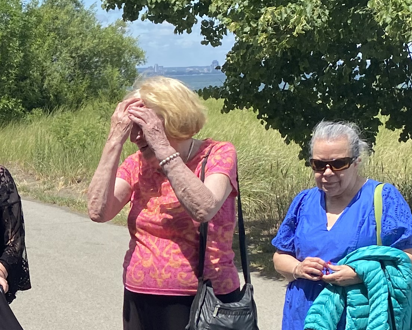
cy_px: 328
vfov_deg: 16.2
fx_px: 1134
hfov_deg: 19.2
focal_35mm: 93
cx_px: -102
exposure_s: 1/1808
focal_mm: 4.25
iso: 32
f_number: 1.8
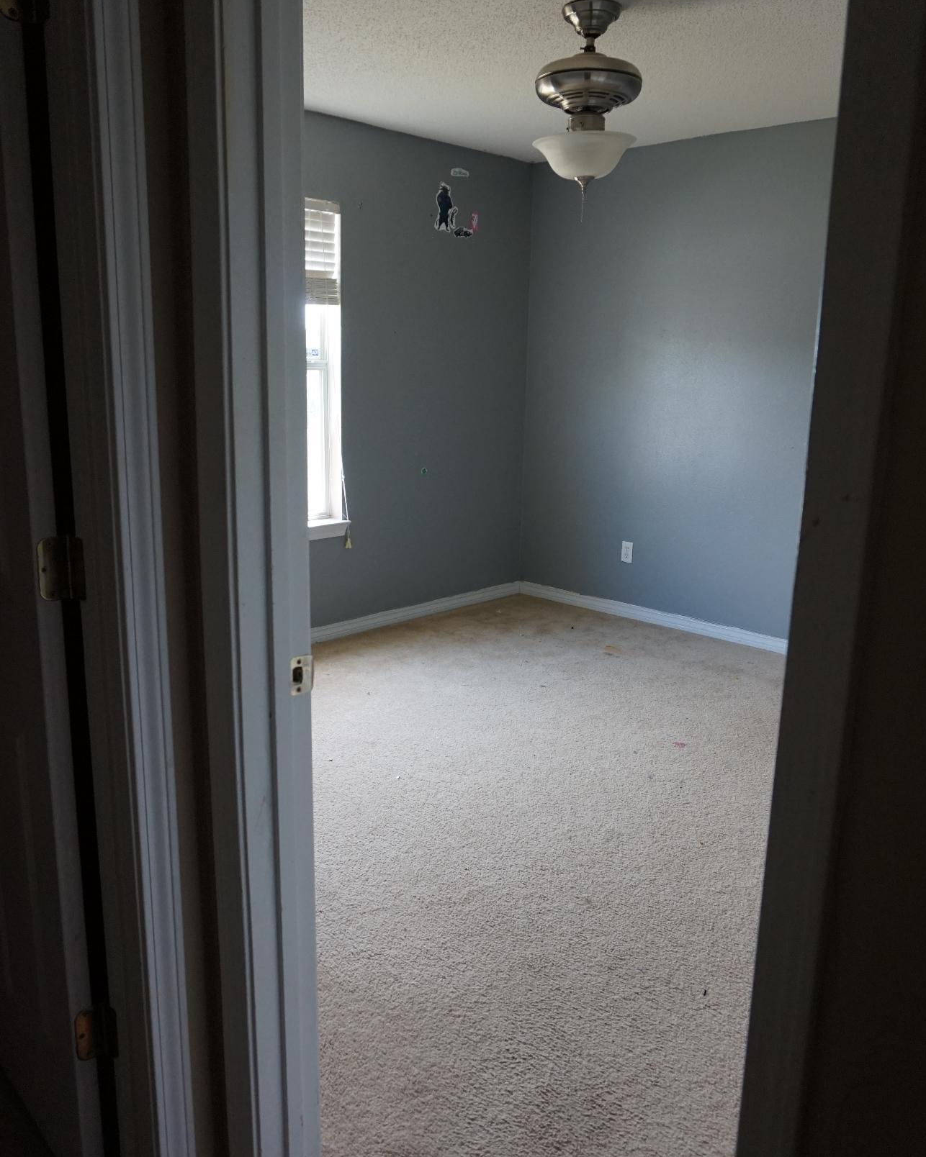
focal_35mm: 28
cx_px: 468
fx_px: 959
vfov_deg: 62.2
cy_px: 589
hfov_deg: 51.5
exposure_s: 1/160
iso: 800
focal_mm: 16
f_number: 4
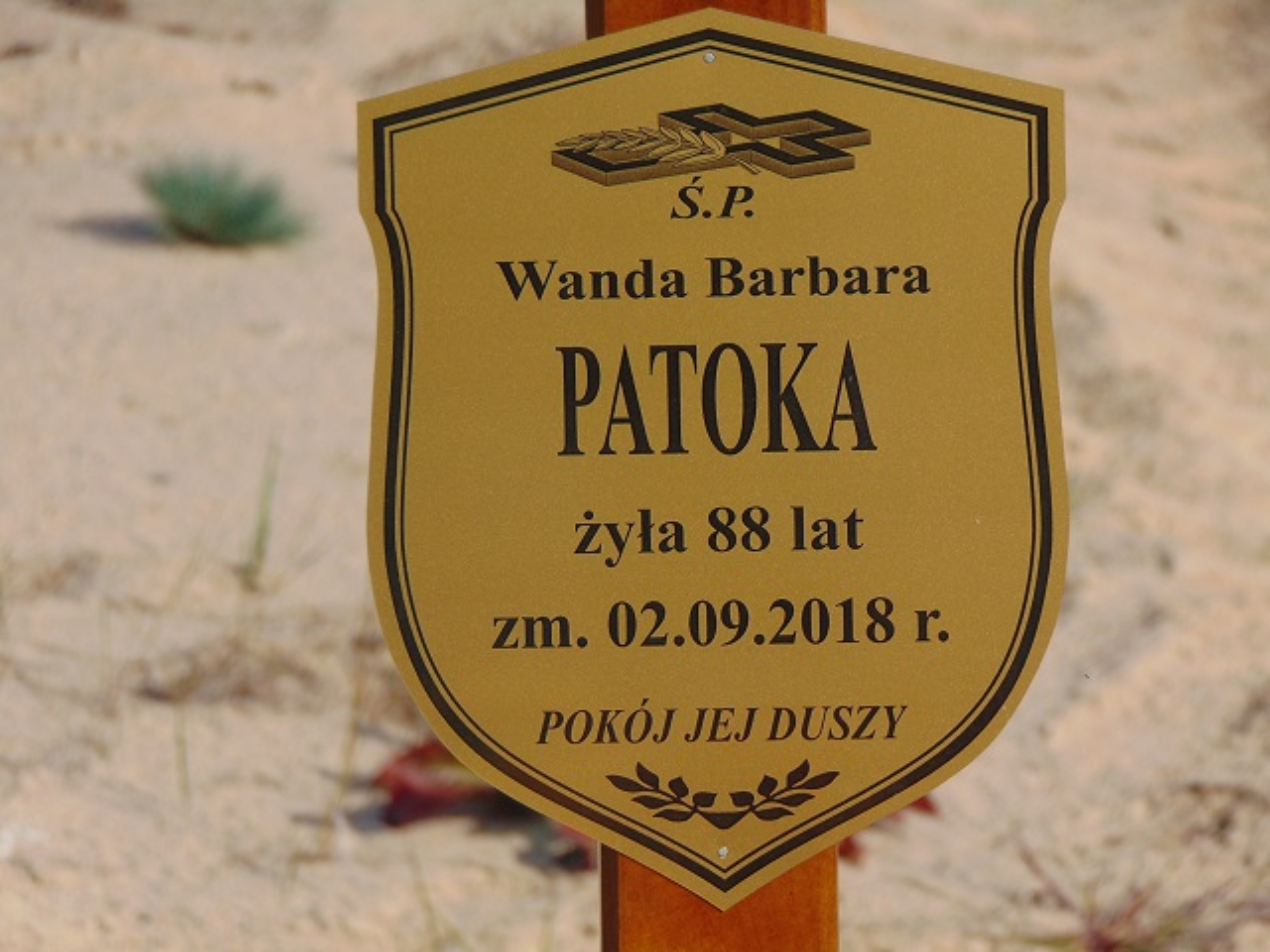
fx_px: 11263
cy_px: 476
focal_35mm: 307
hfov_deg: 6.5
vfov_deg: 4.8
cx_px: 635
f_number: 4.2
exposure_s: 1/1000
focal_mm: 55.1
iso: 80
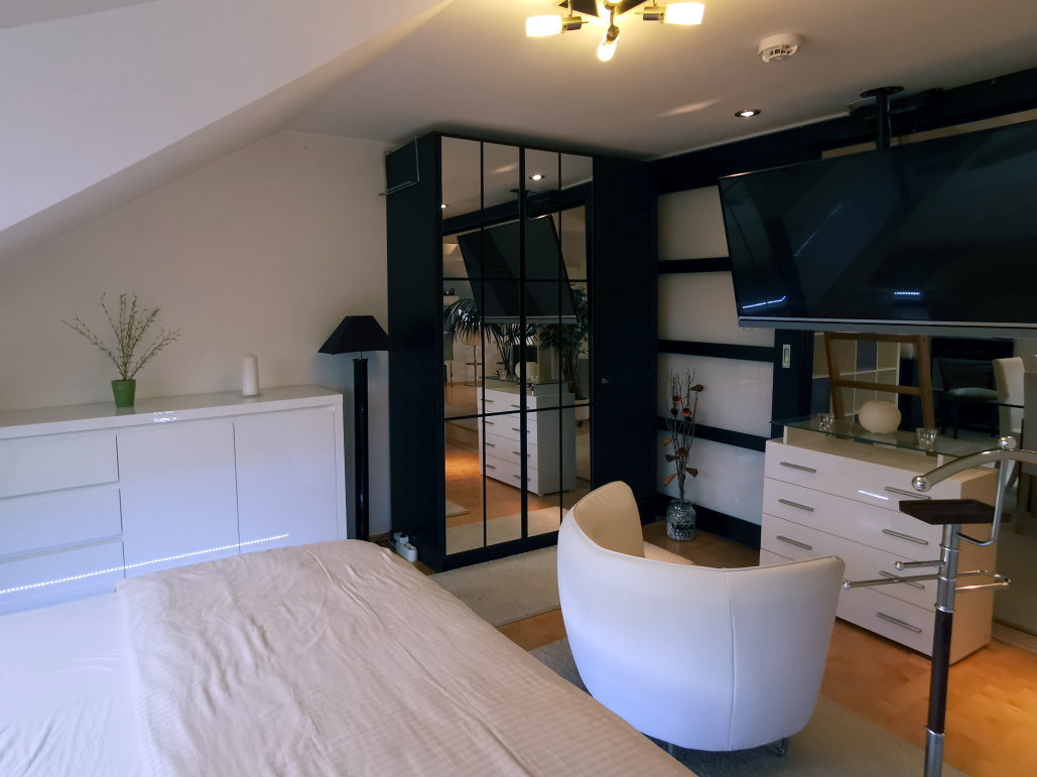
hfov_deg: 78.4
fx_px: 629
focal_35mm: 21
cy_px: 346
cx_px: 435
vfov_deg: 63.2
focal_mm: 2.35
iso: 100
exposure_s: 1/50
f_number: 2.2
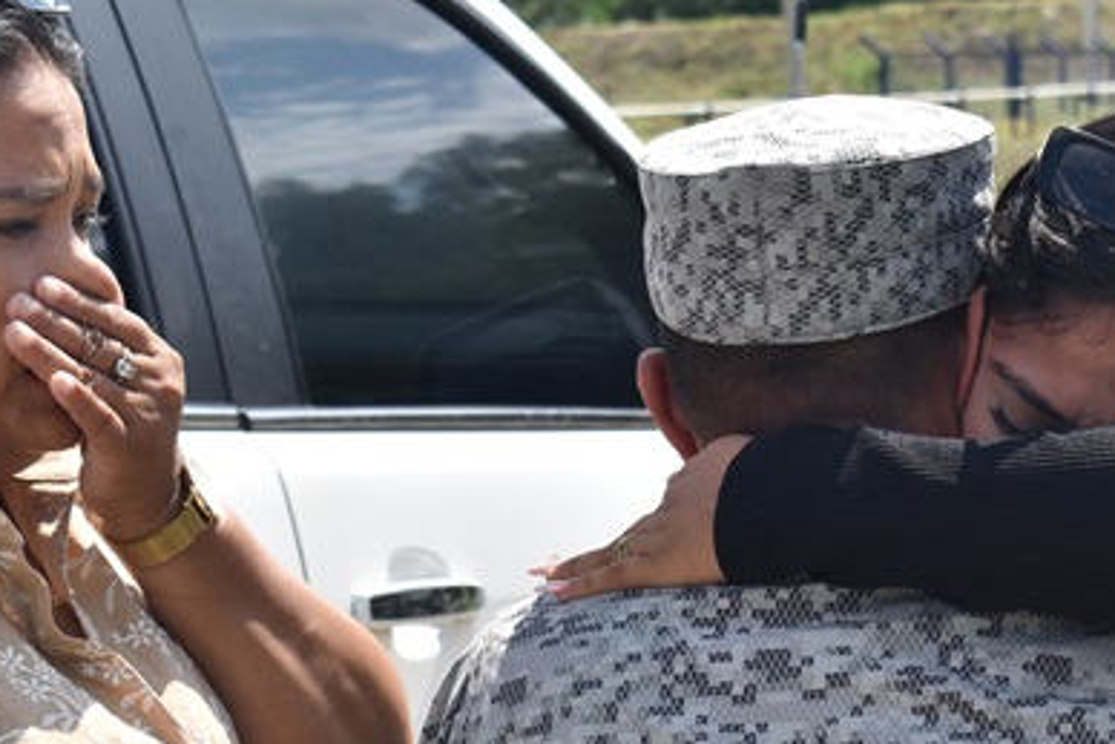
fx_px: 4523
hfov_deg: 14.0
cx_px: 793
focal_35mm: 146
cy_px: 738
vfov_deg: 9.3
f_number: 8
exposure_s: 1/250
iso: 100
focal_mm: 42
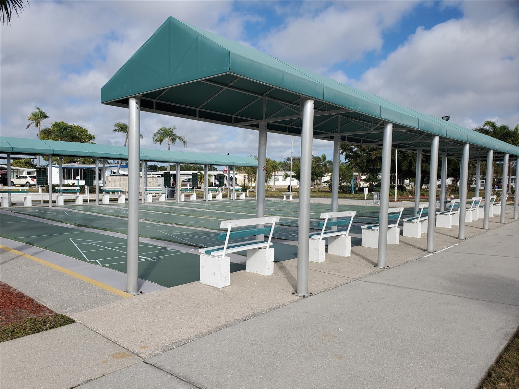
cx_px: 260
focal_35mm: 26
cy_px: 194
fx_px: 390
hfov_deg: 67.3
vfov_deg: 53.1
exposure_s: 1/2199
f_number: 2.4
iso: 50
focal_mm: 4.3
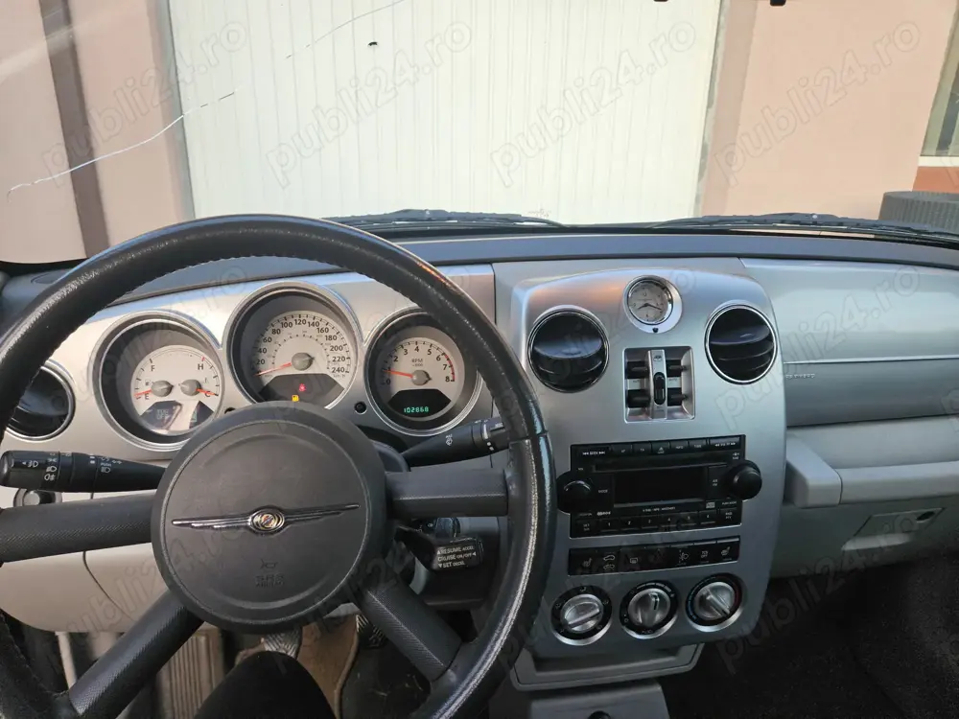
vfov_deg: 58.9
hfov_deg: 73.9
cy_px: 360
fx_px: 637
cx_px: 480
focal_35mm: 23
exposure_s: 1/190
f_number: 1.8
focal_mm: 5.4
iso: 80
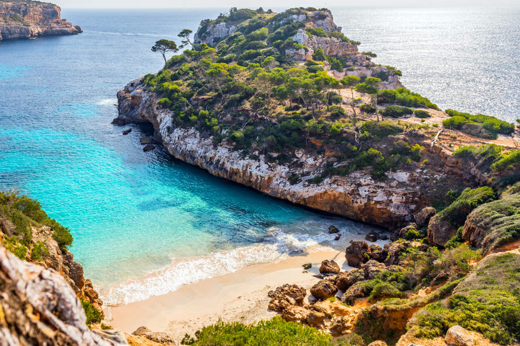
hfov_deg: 58.7
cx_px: 200
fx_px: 457
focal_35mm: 32
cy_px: 153
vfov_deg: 41.5
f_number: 9
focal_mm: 17
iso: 125
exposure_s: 1/200
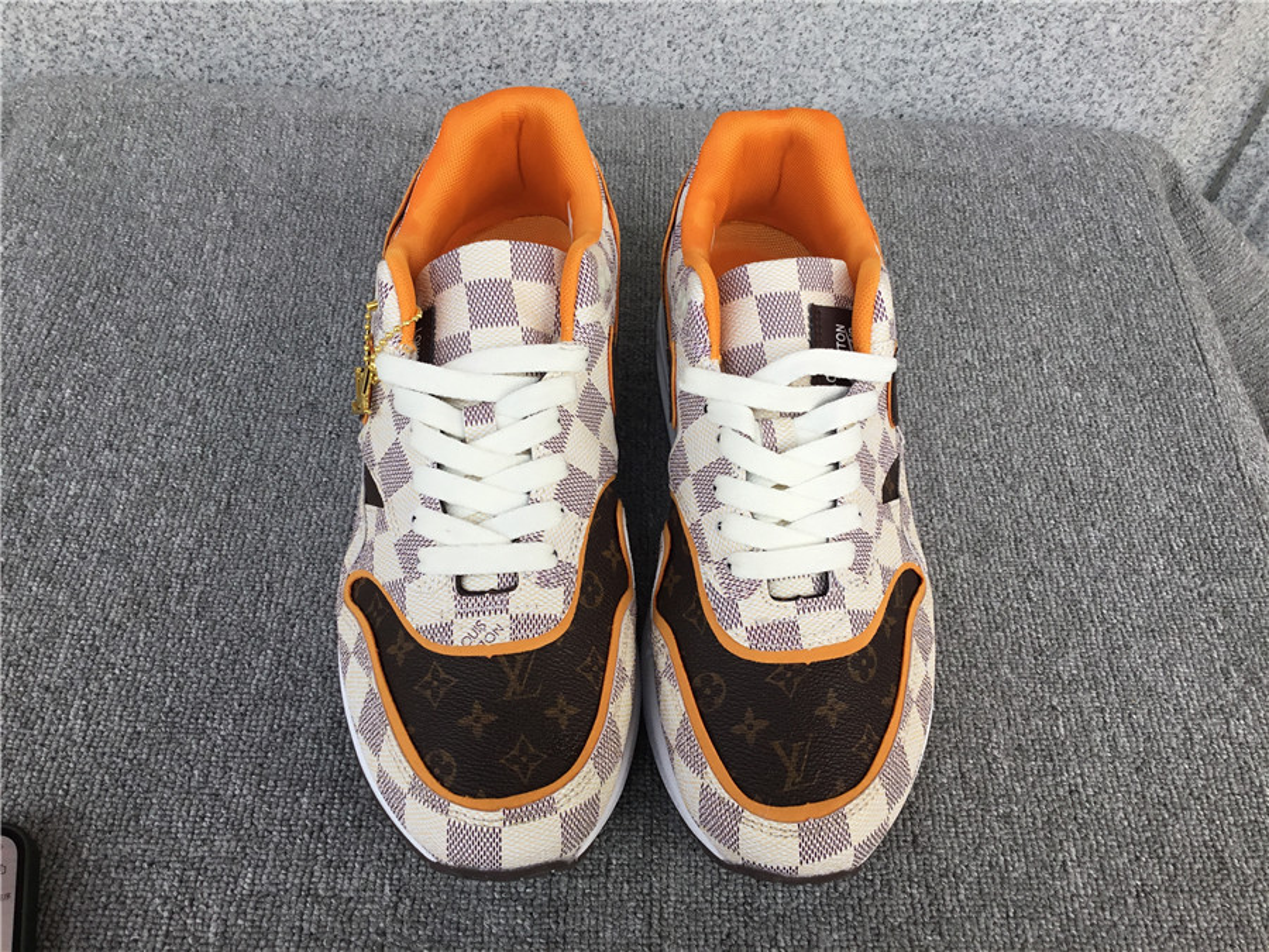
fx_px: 1136
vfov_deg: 45.4
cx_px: 634
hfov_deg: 58.4
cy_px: 476
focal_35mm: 31
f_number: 2.4
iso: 25
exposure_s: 1/332
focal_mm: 3.3
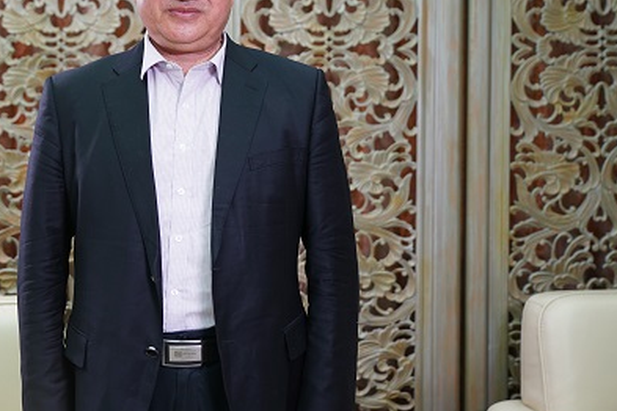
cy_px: 162
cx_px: 190
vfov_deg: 23.3
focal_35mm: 58
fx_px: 994
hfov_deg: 34.1
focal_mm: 38
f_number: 2.8
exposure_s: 1/100
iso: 250
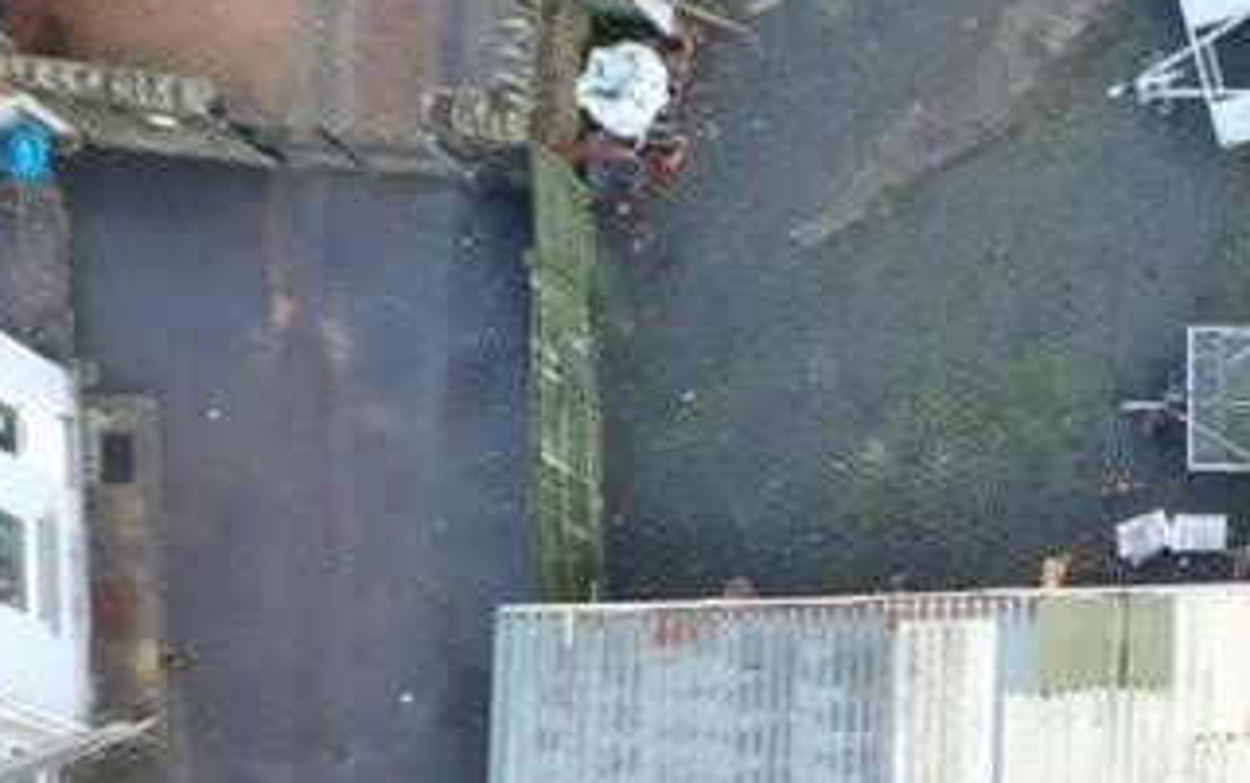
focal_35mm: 91
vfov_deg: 13.3
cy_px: 1284
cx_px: 1569
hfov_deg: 21.0
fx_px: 3102
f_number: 3.5
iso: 100
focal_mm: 10.26
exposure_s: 1/50
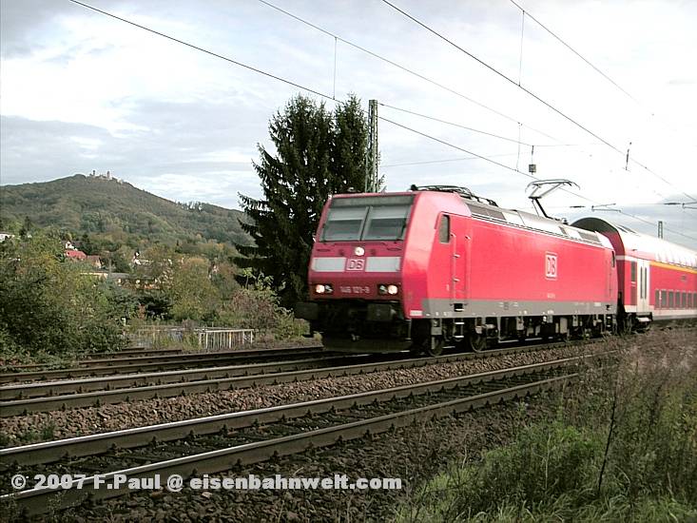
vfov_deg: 32.9
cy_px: 262
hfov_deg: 42.9
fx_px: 886
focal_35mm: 44
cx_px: 348
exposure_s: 1/180
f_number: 3.5
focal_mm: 7.3
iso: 50
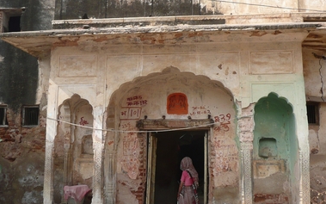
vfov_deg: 27.3
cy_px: 75
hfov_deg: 42.6
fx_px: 418
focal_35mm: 47
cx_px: 153
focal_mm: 4.6
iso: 100
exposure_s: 1/400
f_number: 3.3
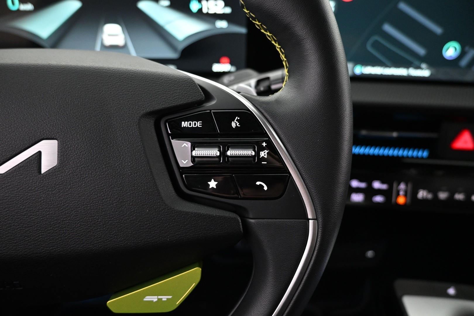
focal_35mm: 24
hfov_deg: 73.7
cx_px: 237
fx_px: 316
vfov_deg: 53.1
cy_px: 158
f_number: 3.5
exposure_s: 1/25
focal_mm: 16
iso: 1600
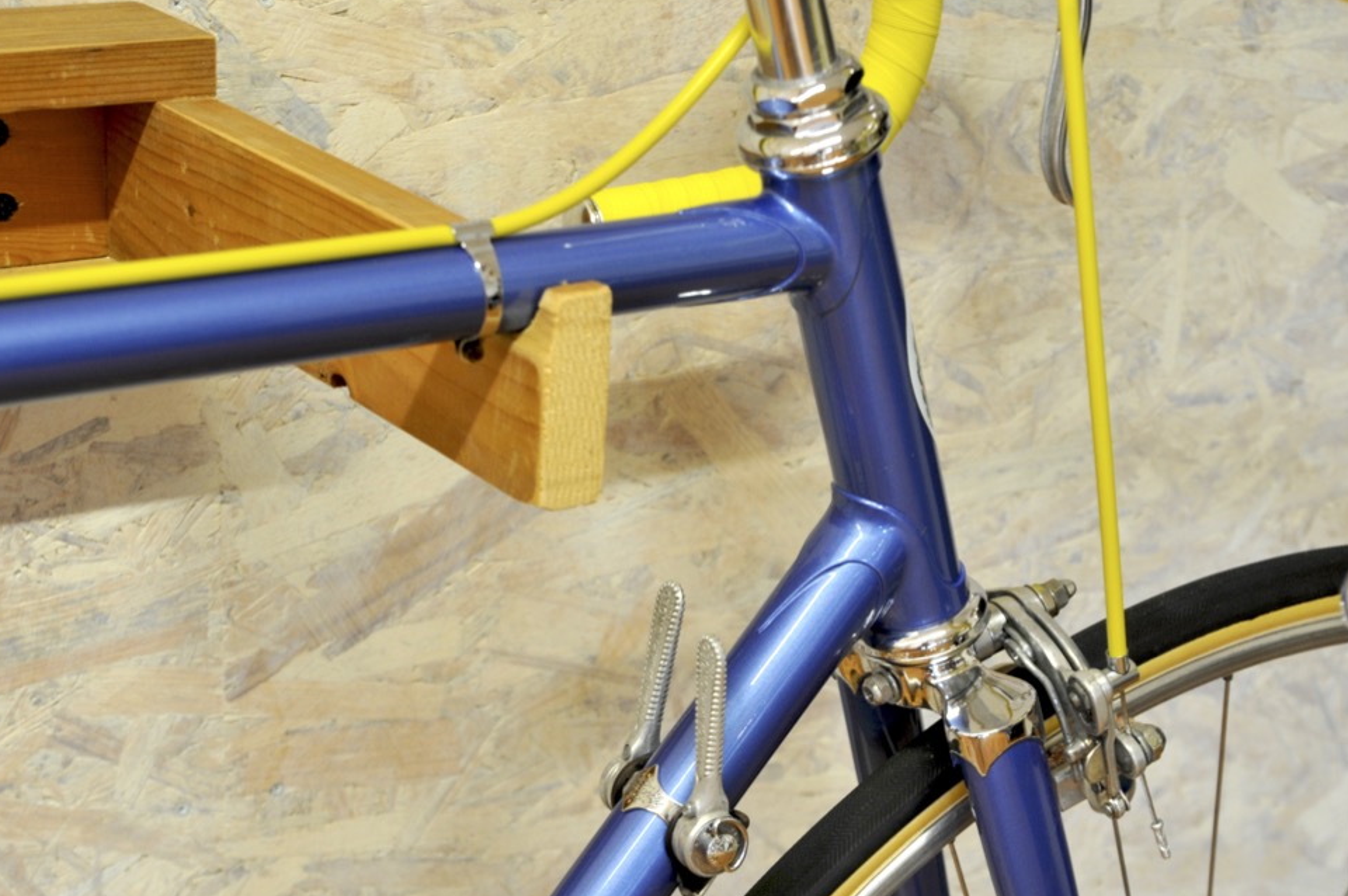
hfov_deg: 23.9
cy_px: 518
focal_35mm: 85
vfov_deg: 16.0
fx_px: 3179
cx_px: 713
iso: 800
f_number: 10
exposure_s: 1/2.5
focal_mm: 68
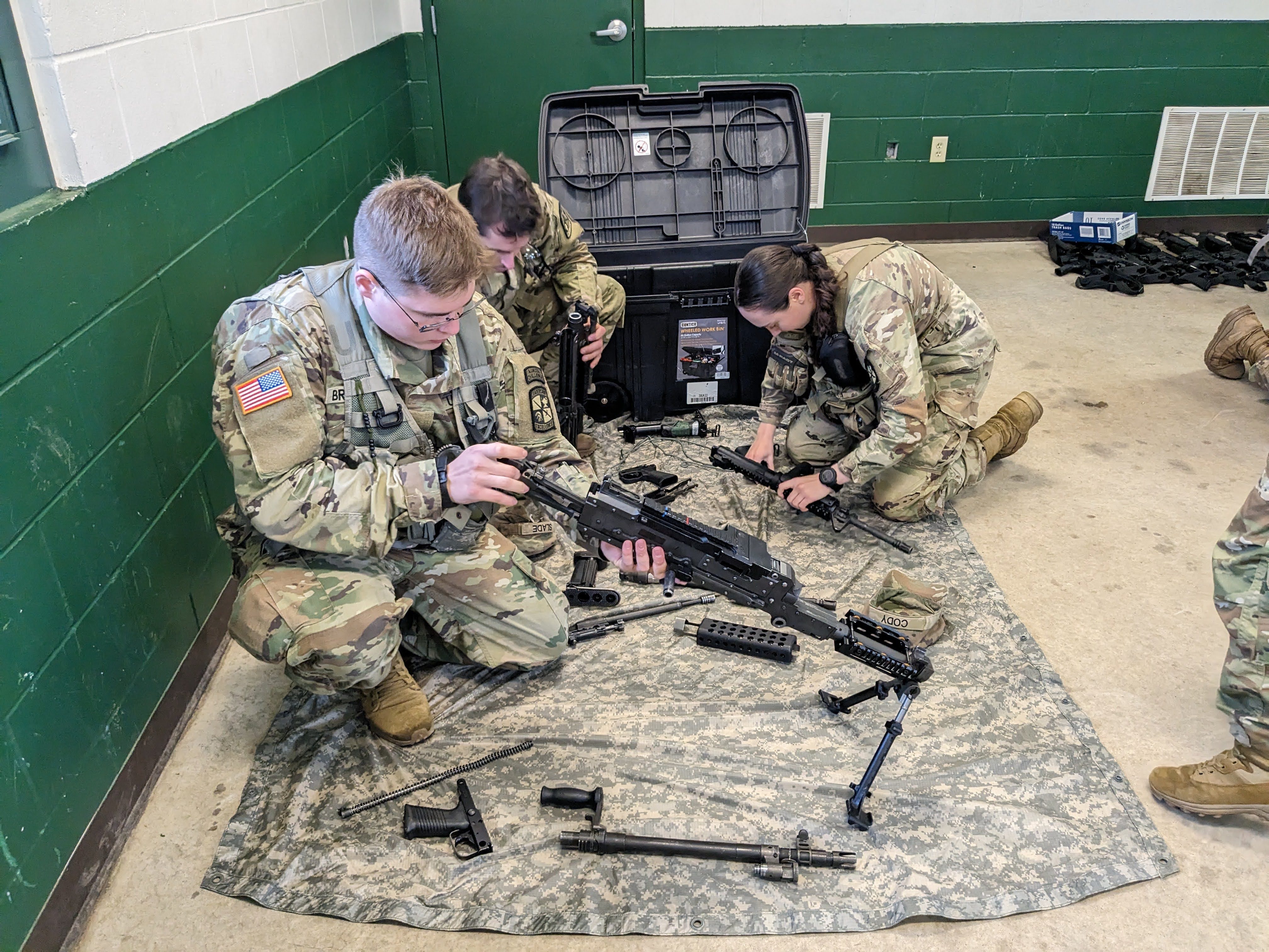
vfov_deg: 51.4
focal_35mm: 27
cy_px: 476
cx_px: 634
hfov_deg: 65.3
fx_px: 990
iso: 609
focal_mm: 4.38
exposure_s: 1/120
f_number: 1.73
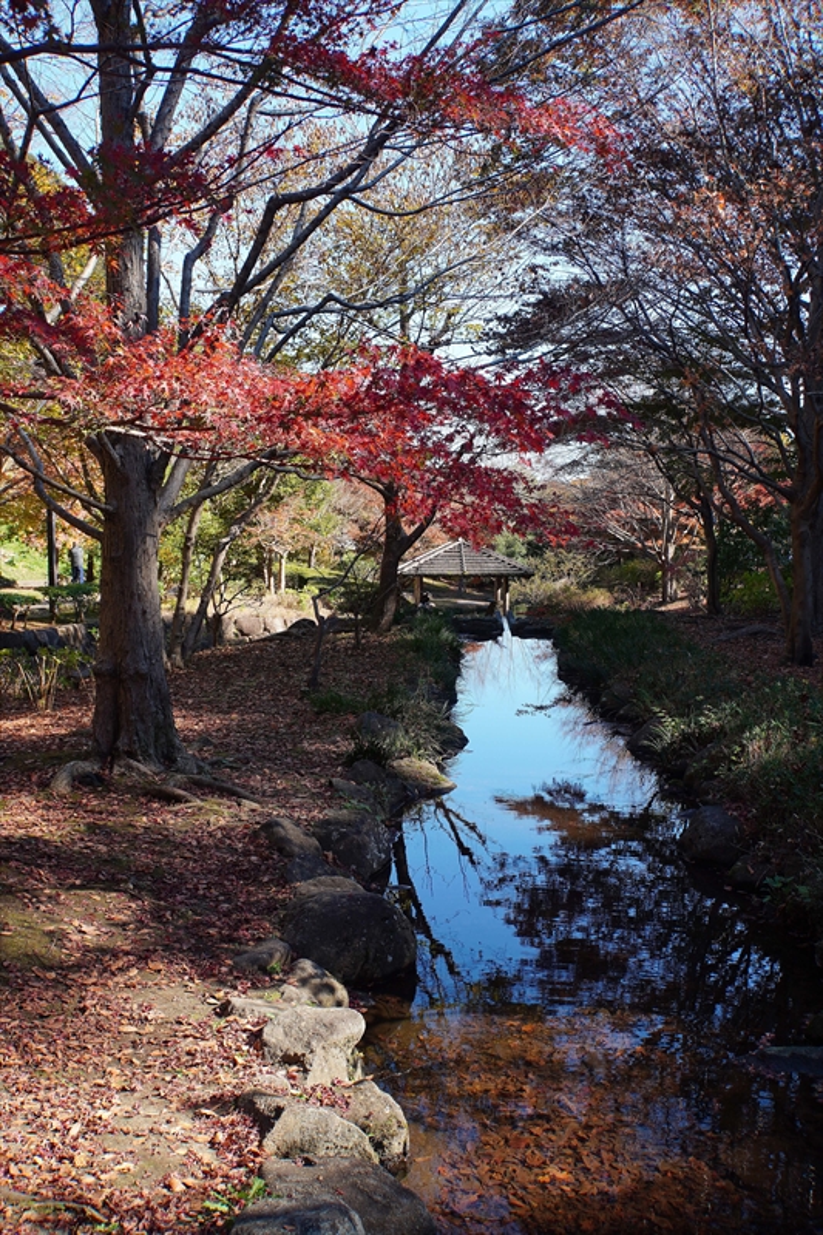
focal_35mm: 37
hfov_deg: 35.7
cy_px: 618
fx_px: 1276
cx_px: 412
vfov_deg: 51.7
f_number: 6.3
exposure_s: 1/100
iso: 100
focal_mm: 24.8
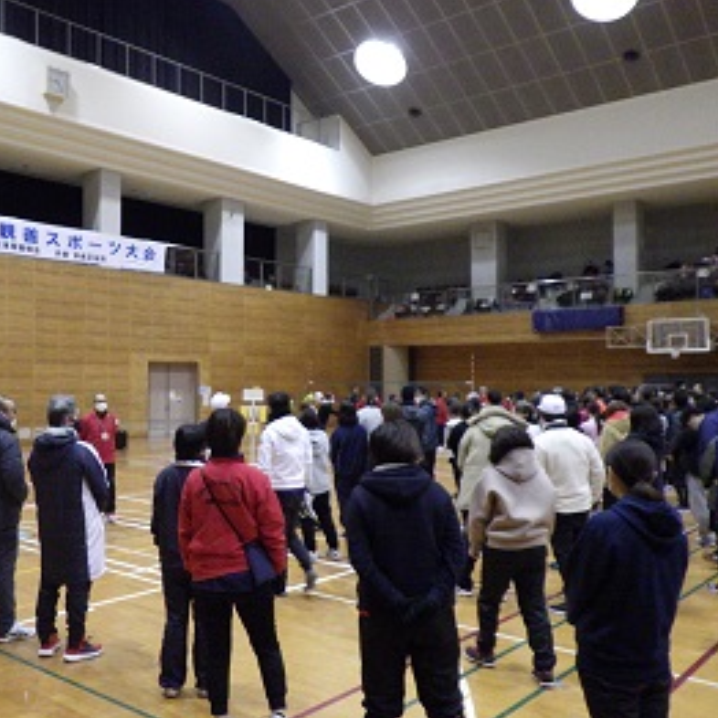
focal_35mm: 34
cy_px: 362
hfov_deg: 47.8
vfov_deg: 48.5
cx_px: 249
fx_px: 798
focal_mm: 5
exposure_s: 1/40
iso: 800
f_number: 3.5
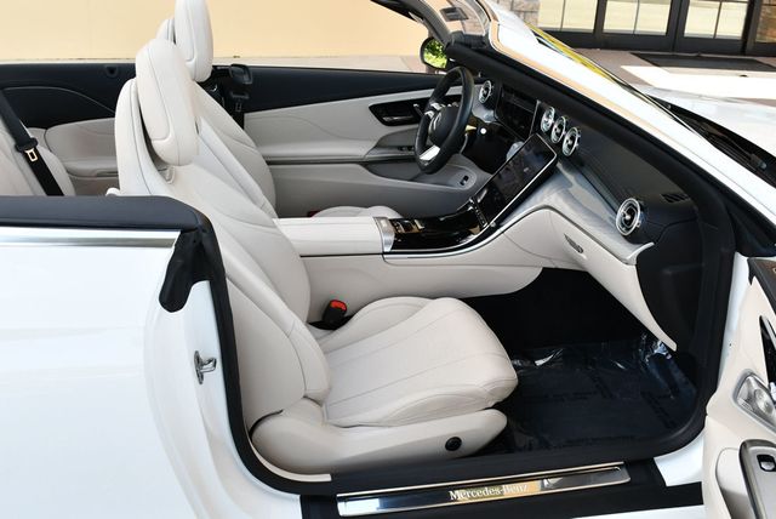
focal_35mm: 36
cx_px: 388
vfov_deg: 36.9
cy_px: 260
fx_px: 777
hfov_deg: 53.1
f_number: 5.6
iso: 360
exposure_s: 1/250
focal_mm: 18
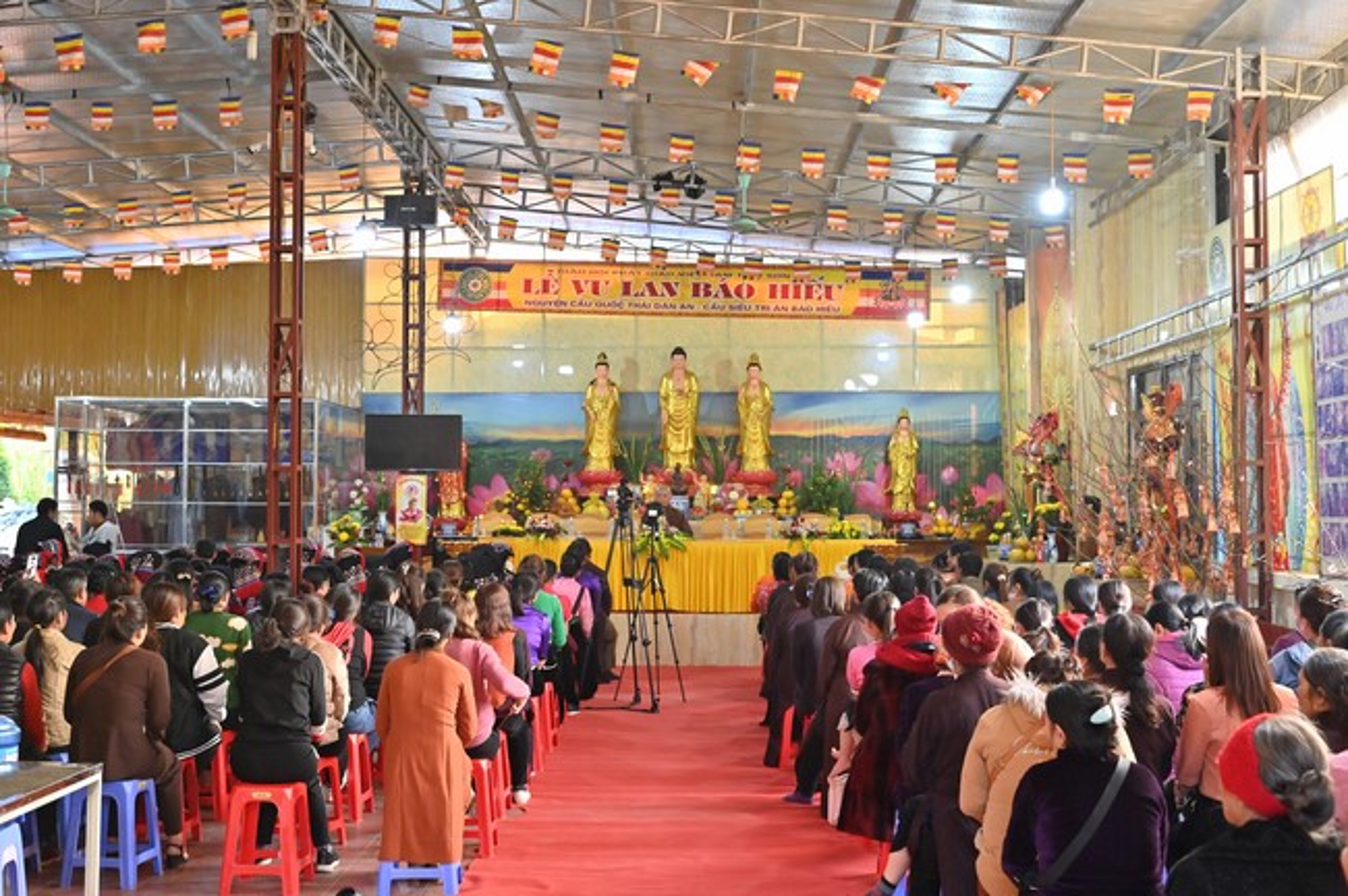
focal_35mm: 44
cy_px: 448
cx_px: 674
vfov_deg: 30.5
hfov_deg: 44.5
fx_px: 1646
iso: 3200
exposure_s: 1/100
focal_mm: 44
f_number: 5.6
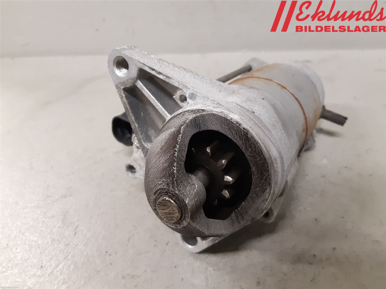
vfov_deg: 53.1
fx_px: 290
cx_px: 193
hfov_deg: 67.3
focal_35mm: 26
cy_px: 144
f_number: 1.7
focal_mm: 3.93
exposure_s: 1/50
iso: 250
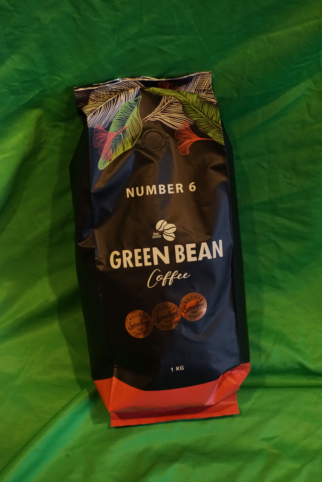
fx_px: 603
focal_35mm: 45
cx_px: 161
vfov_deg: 43.6
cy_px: 241
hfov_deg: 29.9
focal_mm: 45
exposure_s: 1/160
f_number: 2
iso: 5000
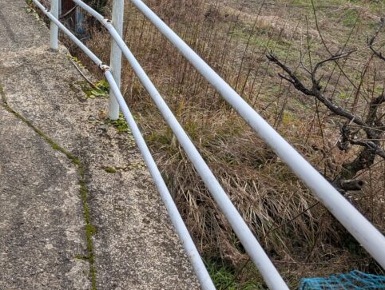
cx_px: -1
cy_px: 4
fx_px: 568
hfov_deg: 34.1
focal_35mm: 51
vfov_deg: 27.1
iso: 19
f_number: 1.68
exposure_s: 1/1346
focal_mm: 6.9
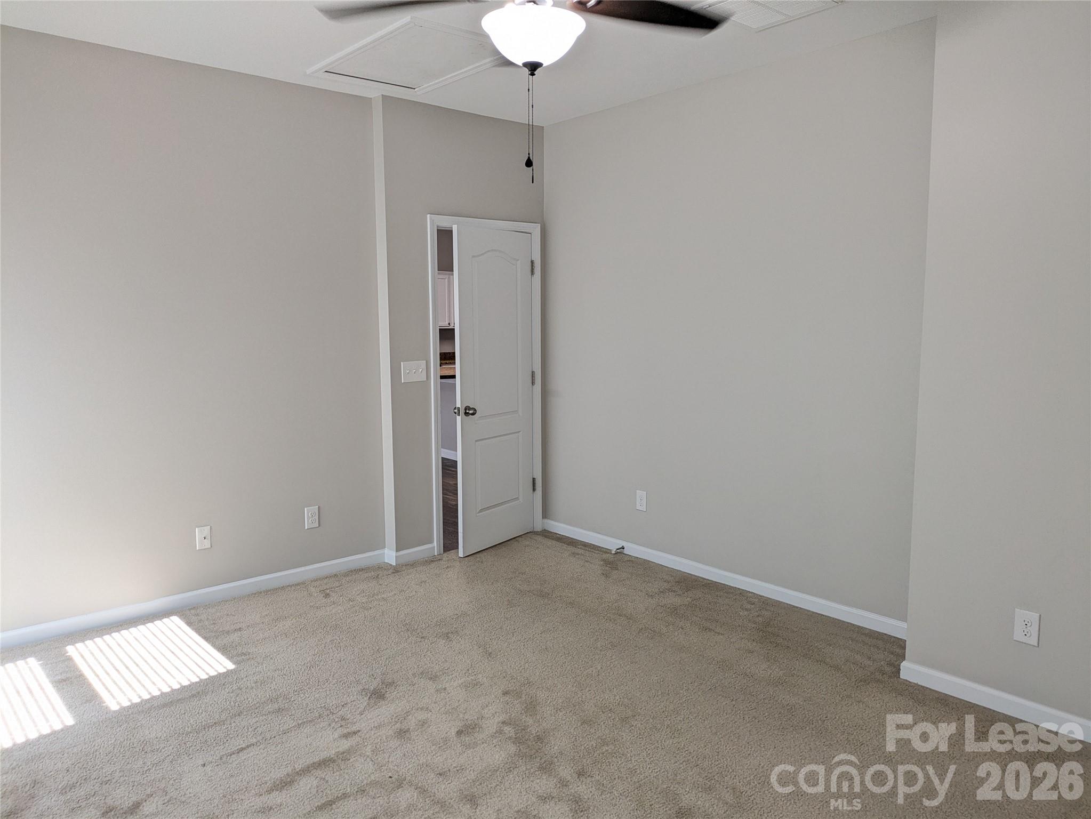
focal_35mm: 25
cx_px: 546
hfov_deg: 69.4
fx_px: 788
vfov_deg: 54.9
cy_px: 410
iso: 167
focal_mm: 5.43
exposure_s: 1/60
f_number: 1.89
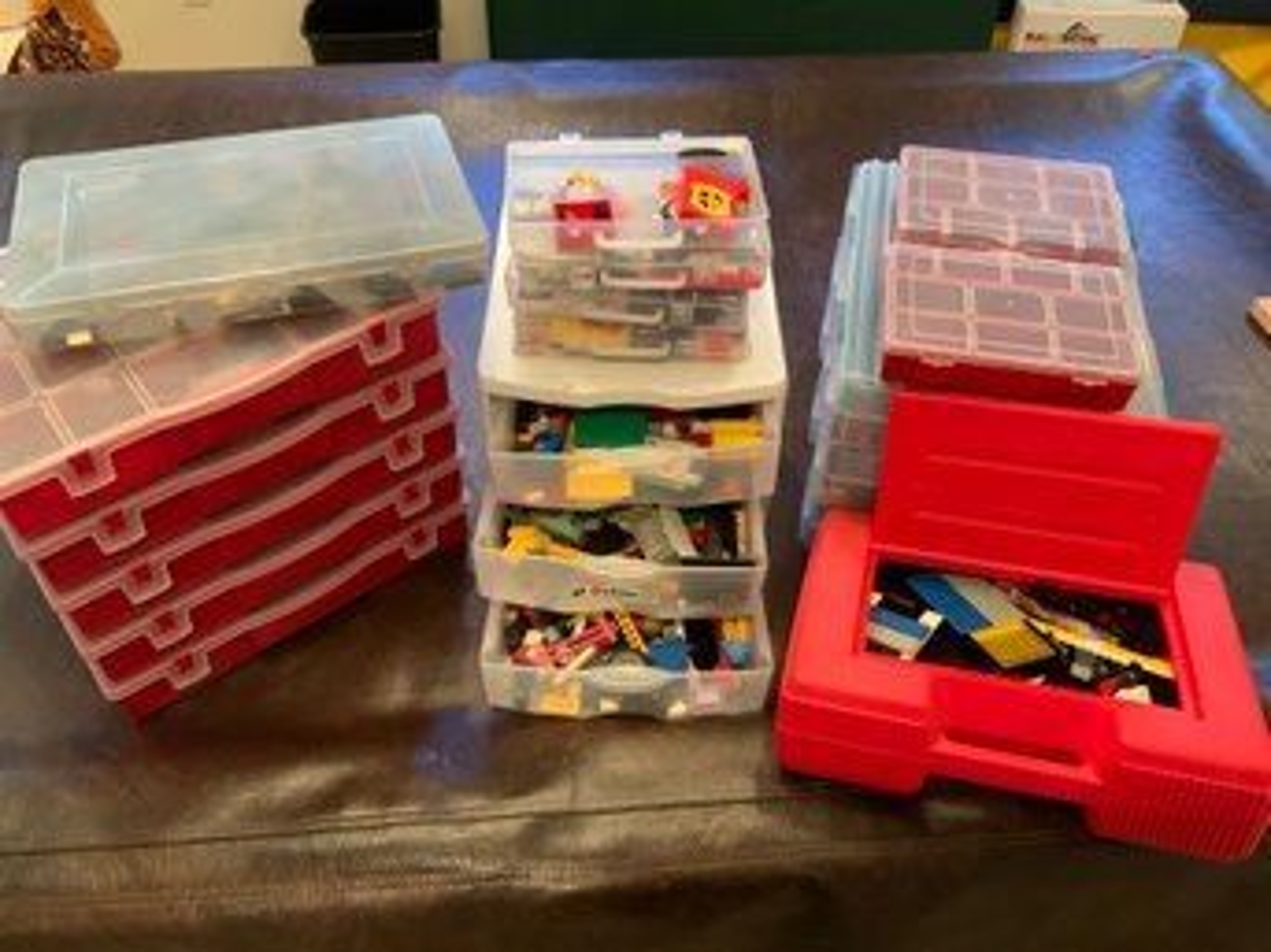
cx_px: 636
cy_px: 476
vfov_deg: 48.2
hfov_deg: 61.7
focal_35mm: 29
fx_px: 1064
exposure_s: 1/40
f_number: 1.8
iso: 200
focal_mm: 3
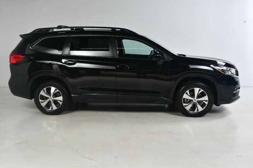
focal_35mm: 34
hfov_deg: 55.8
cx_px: 126
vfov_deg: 38.8
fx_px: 239
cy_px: 84
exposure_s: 1/160
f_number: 11
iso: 100
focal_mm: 23
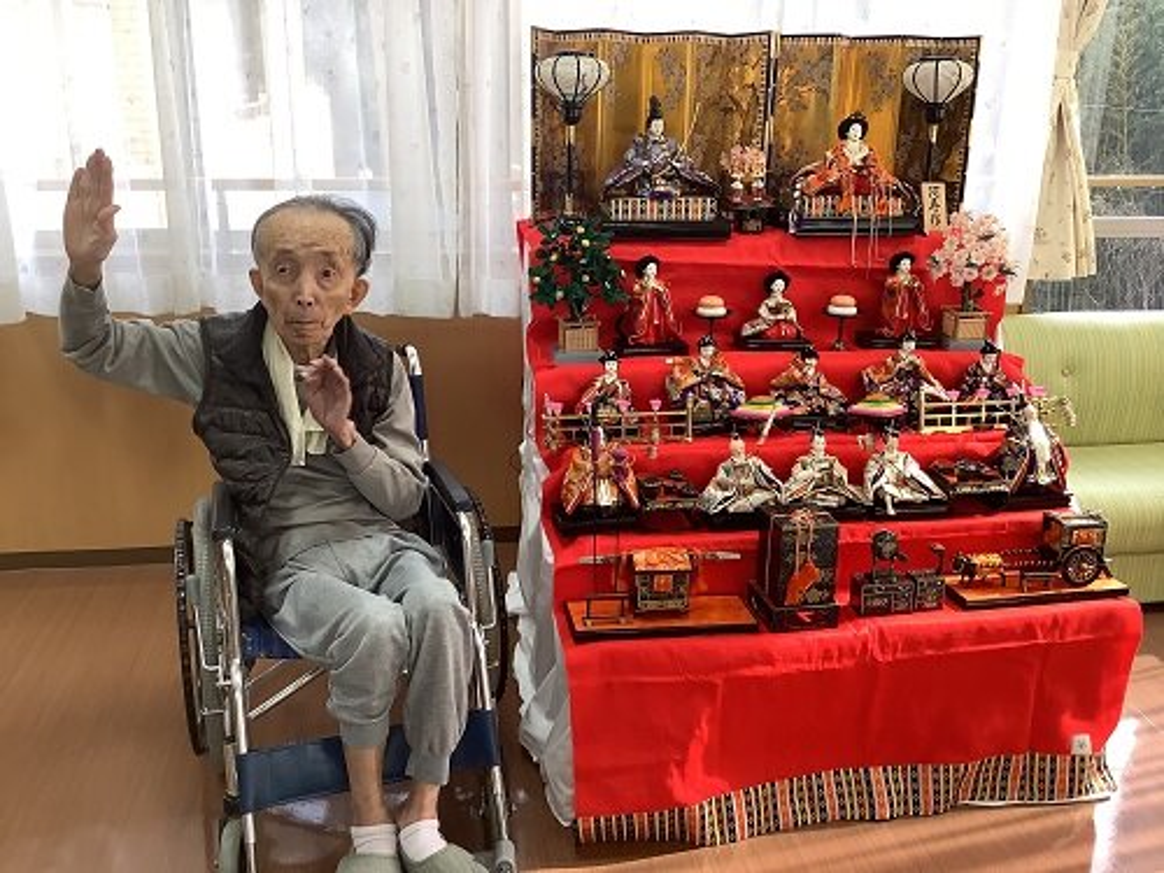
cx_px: 582
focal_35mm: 31
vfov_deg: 45.4
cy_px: 436
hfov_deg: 58.4
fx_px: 1042
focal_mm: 3.3
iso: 50
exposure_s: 1/60
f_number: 2.4
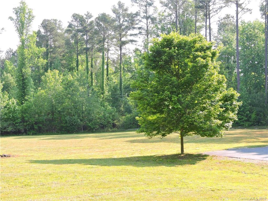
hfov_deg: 34.9
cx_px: 134
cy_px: 100
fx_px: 426
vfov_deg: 26.6
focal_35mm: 55
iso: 100
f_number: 4
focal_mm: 9.9
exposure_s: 1/125
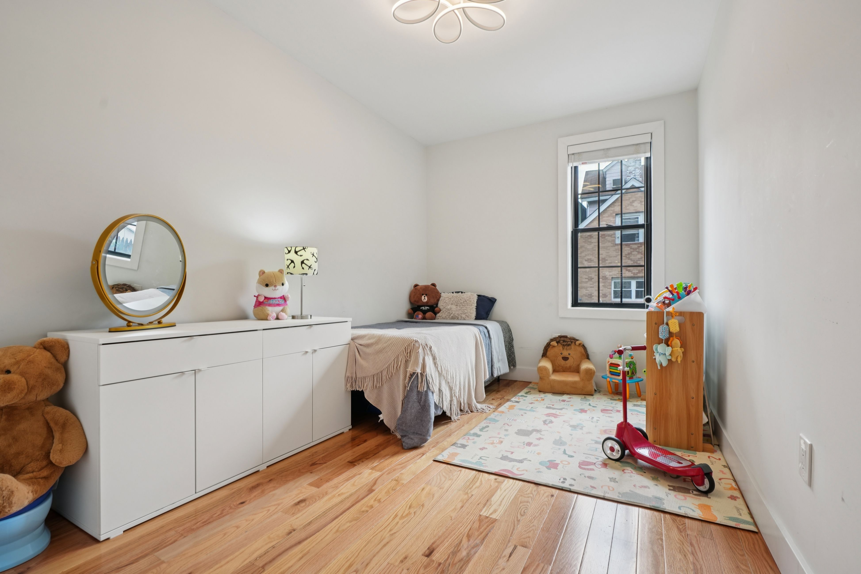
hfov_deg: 96.7
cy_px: 287
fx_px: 383
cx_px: 430
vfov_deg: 73.7
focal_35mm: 16
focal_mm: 16
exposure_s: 1/50
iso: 400
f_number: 8
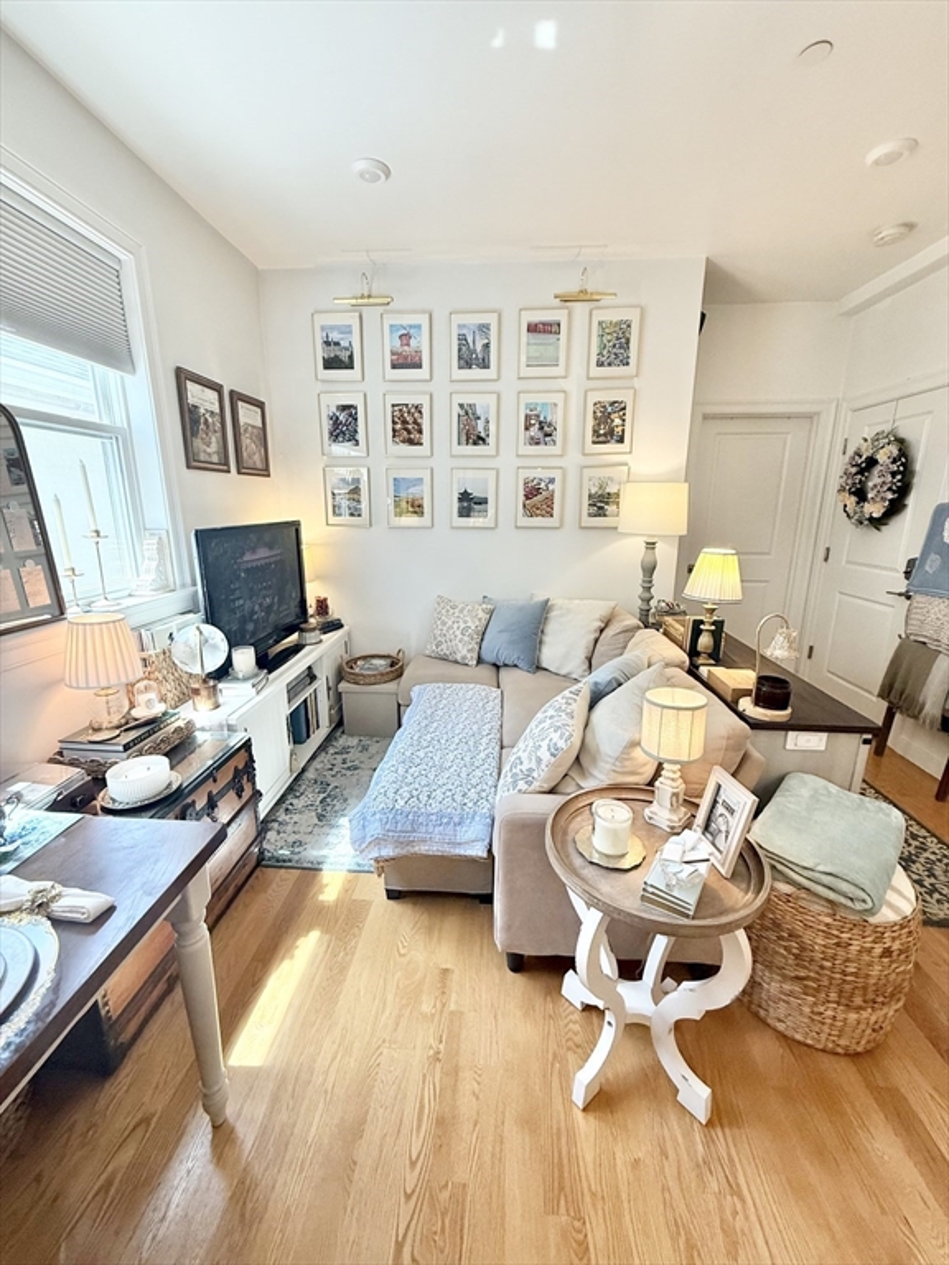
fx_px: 512
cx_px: 474
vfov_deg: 102.1
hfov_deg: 85.7
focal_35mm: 14
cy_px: 632
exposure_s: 1/120
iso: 160
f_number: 2.2
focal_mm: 2.22
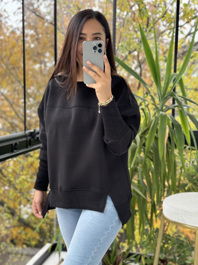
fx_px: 366
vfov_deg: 39.7
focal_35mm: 48
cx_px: 99
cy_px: 132
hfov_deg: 30.3
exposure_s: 1/50
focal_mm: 6.76
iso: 160
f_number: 1.78
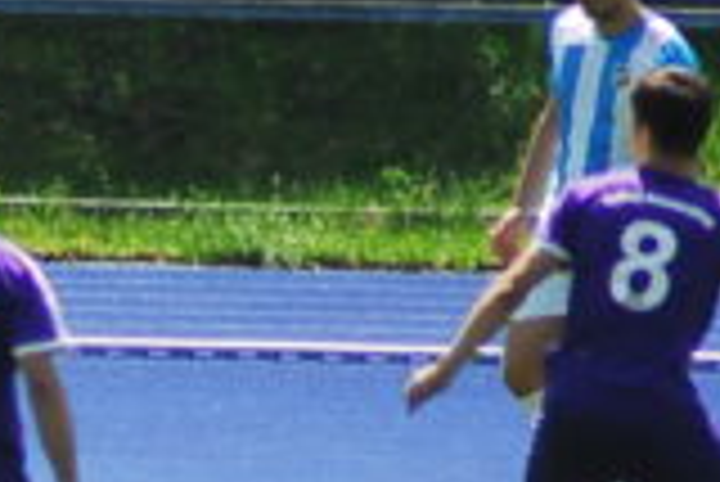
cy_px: 284
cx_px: -500
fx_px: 43338
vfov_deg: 0.6
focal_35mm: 2165
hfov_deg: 1.0
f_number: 5.6
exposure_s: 1/500
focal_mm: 300
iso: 200
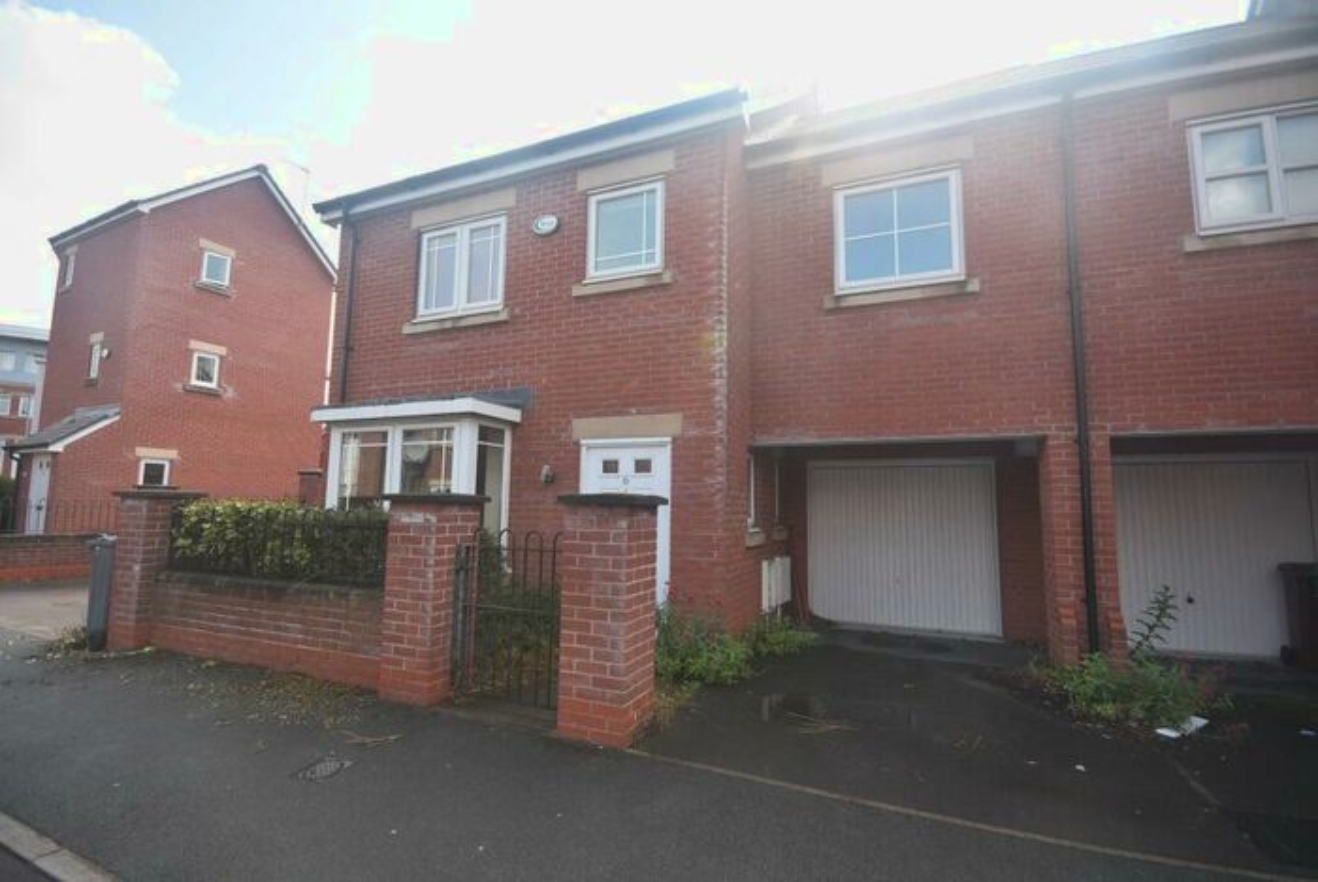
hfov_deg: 100.3
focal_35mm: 15
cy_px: 441
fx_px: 550
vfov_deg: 77.4
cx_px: 659
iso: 100
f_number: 6.3
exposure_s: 1/160
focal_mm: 10
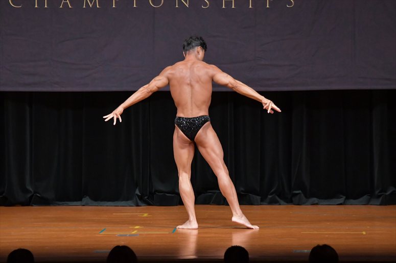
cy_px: 132
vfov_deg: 5.4
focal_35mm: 255
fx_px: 2804
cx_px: 198
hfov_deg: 8.1
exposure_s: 1/400
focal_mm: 170
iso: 5000
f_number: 5.6
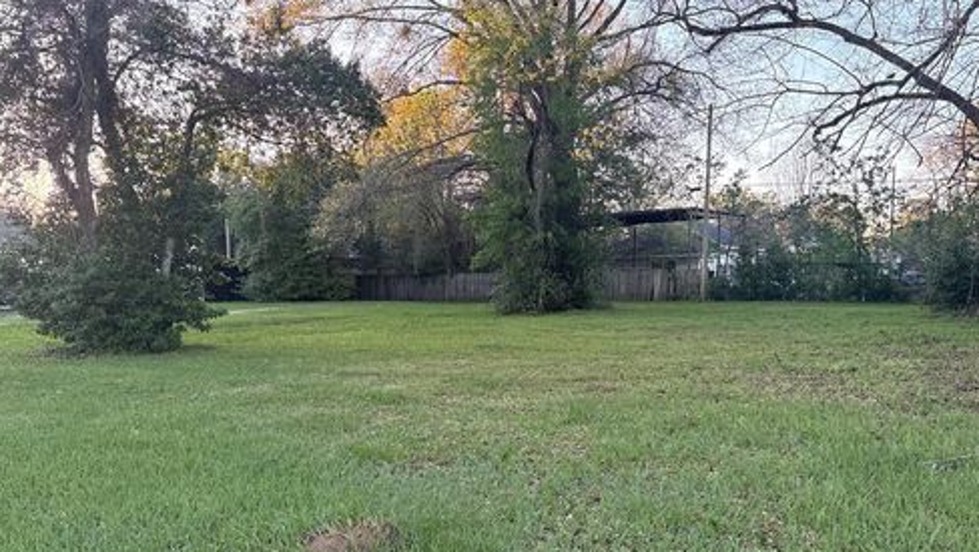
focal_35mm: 29
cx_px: 494
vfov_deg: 39.7
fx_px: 753
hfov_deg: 66.0
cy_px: 372
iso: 125
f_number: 1.6
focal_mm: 5.96
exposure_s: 1/237
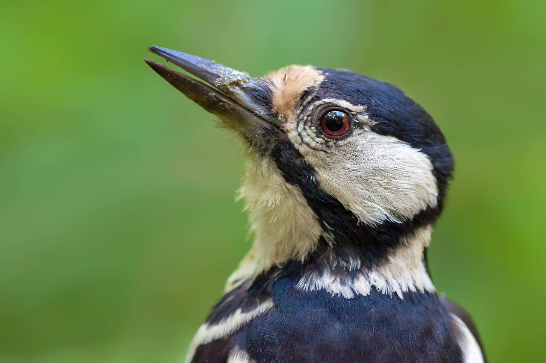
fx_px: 6817
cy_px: 182
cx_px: 273
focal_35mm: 450
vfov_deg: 3.0
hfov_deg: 4.6
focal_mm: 300
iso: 3200
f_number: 6.3
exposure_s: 1/200
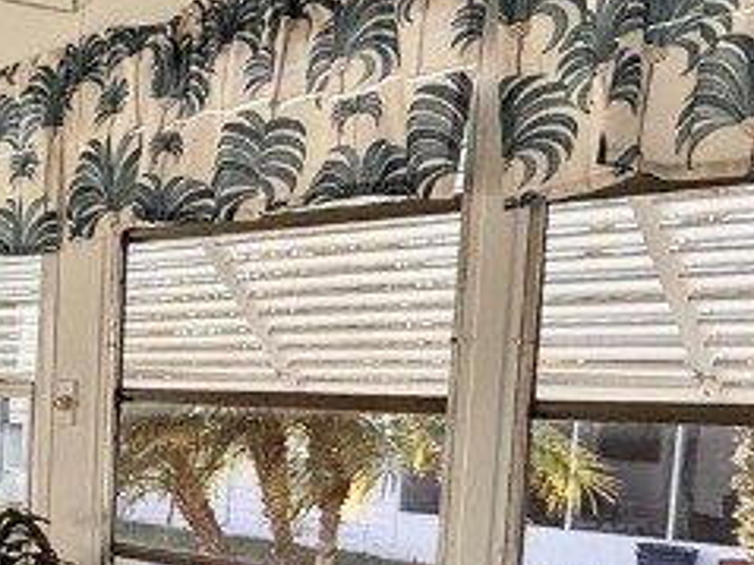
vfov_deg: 23.7
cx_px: -252
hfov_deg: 26.7
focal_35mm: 60
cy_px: 511
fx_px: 1306
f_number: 2.2
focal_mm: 2.22
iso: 64
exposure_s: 1/549
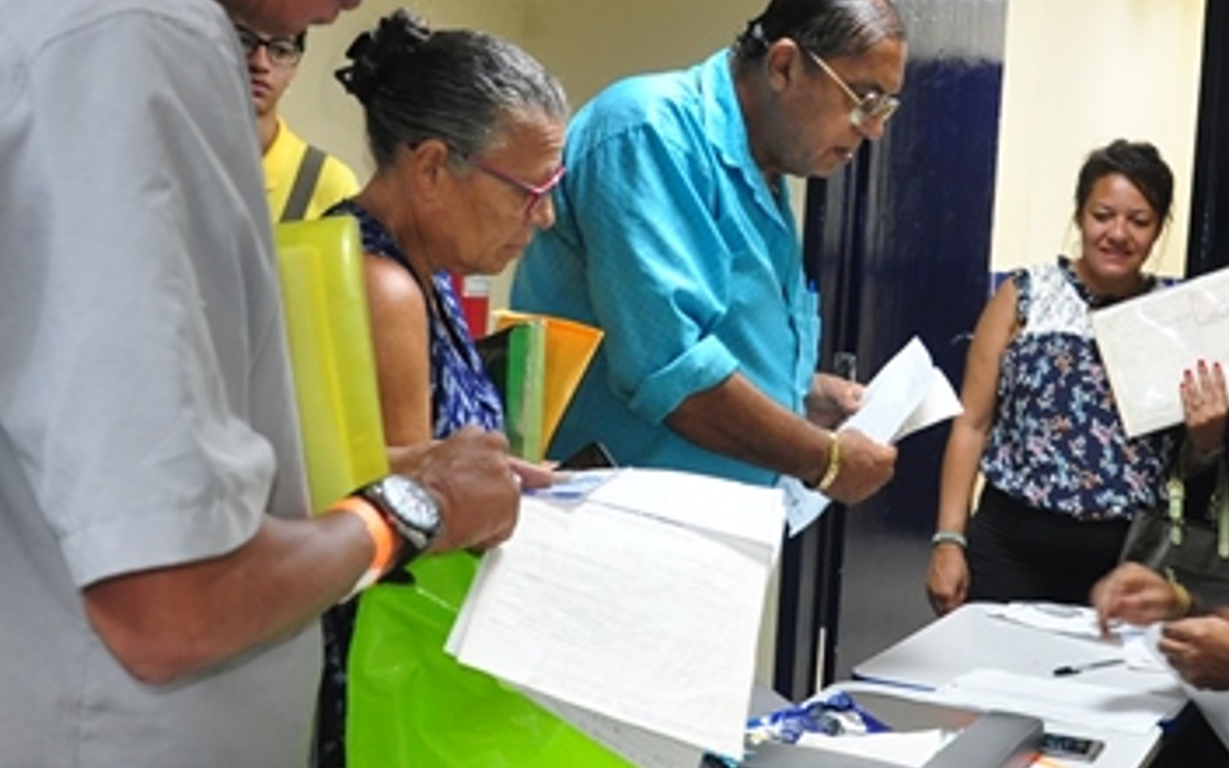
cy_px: 379
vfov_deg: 25.8
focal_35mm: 50
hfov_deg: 39.8
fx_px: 1675
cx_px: 817
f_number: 3.5
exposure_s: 1/60
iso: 1000
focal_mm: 18
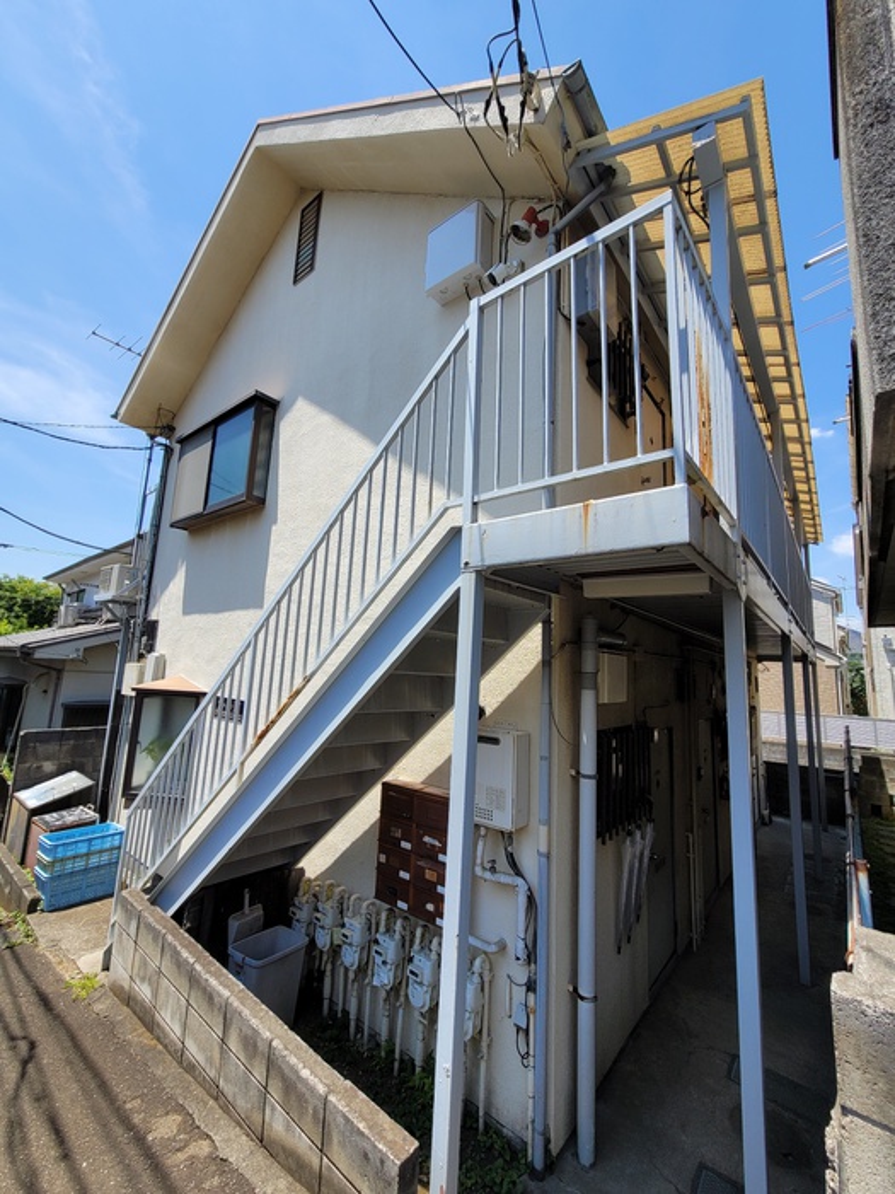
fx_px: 448
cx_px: 448
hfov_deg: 89.9
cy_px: 597
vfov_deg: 106.2
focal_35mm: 13
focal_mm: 2.2
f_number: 2.2
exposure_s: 1/1283
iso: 64
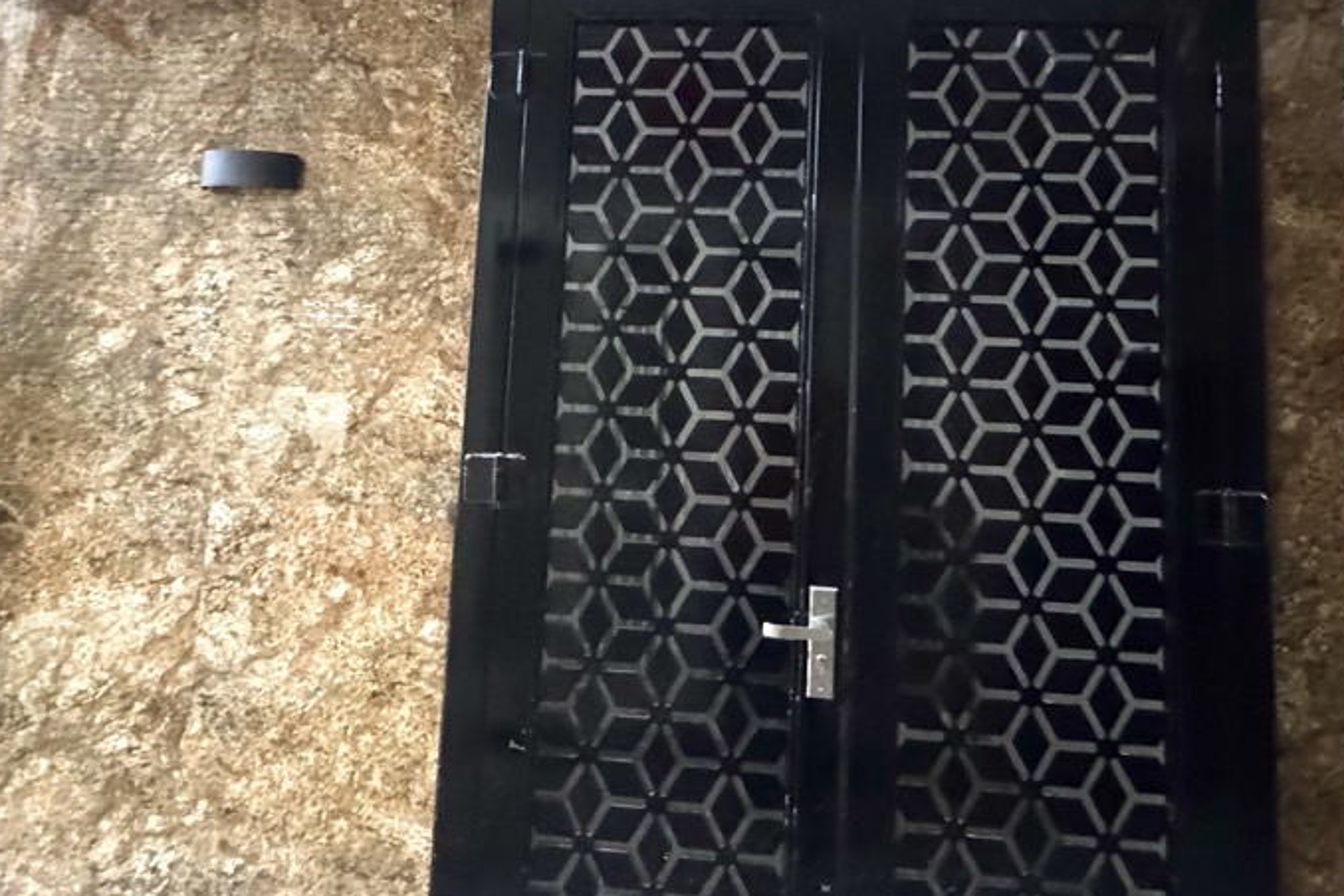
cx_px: 674
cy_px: 321
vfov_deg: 56.3
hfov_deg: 78.6
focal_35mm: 22
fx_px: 821
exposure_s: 1/30
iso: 2000
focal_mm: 2.22
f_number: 2.2
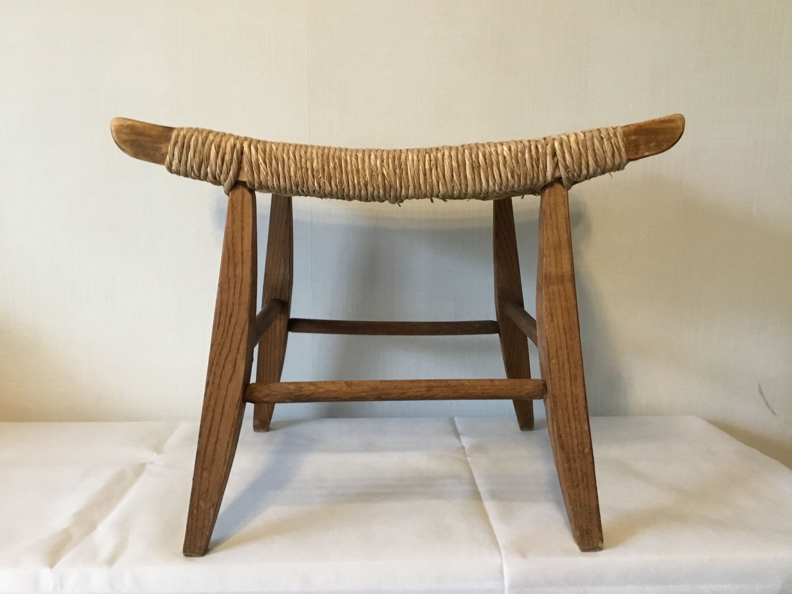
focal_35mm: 31
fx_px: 709
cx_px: 396
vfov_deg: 45.4
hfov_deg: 58.4
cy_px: 297
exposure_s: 1/33
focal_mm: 3.3
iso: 250
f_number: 2.4
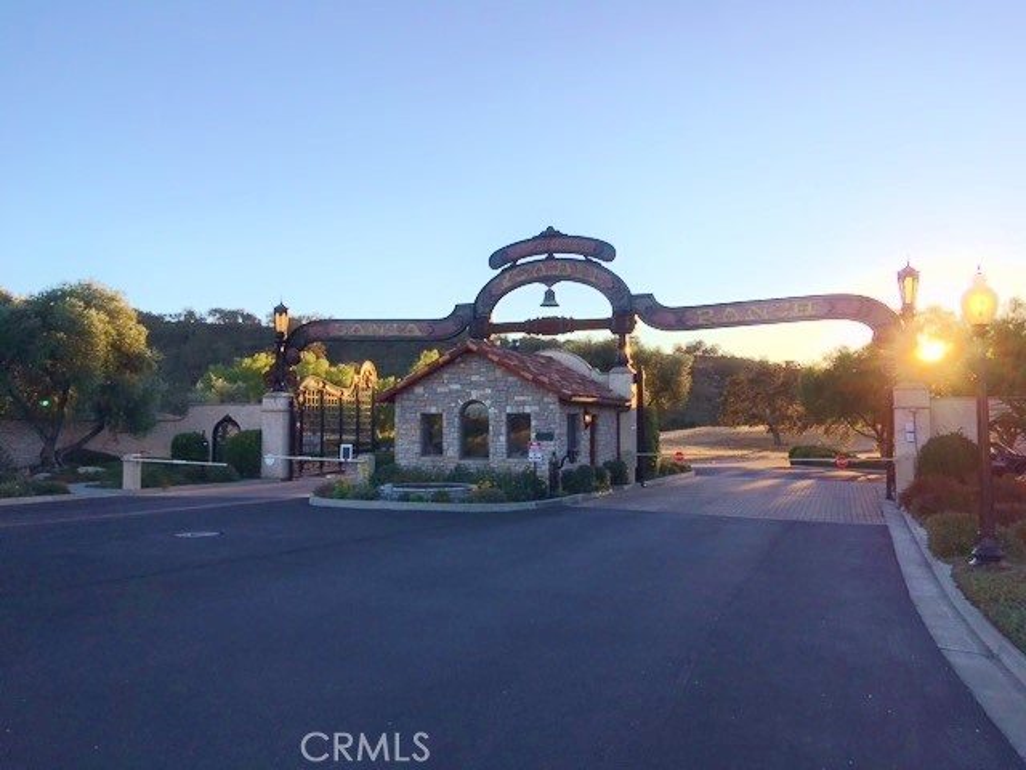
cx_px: 513
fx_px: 860
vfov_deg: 48.2
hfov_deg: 61.7
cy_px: 385
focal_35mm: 29
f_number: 2.2
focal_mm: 4.15
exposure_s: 1/785
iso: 25
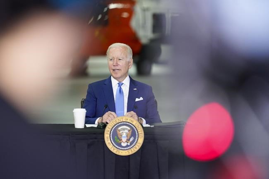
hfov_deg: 10.3
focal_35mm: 200
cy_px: 90
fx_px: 1494
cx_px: 134
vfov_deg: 6.9
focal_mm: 200
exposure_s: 1/250
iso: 5000
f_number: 2.8
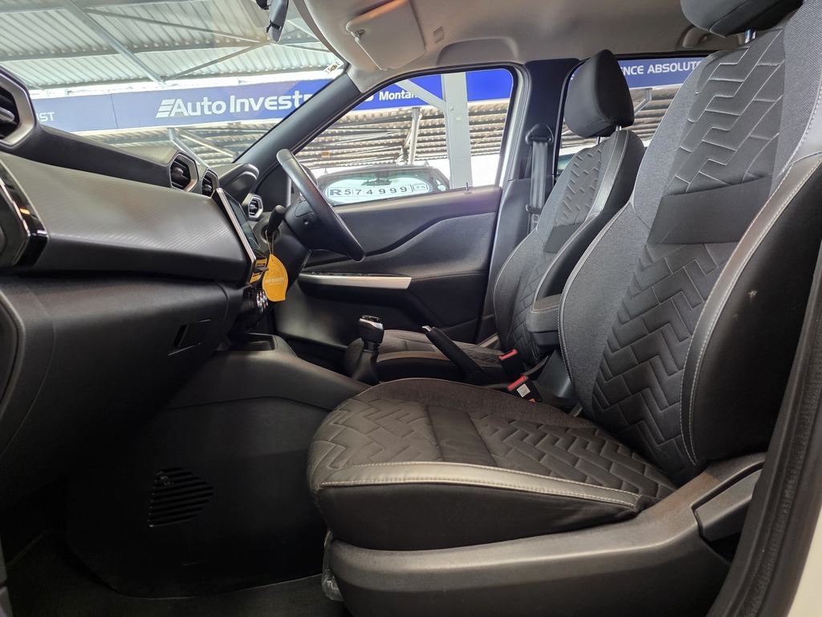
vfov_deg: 58.9
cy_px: 308
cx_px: 411
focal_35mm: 23
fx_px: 546
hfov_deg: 73.9
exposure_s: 1/100
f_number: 1.7
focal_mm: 6.25
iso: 640
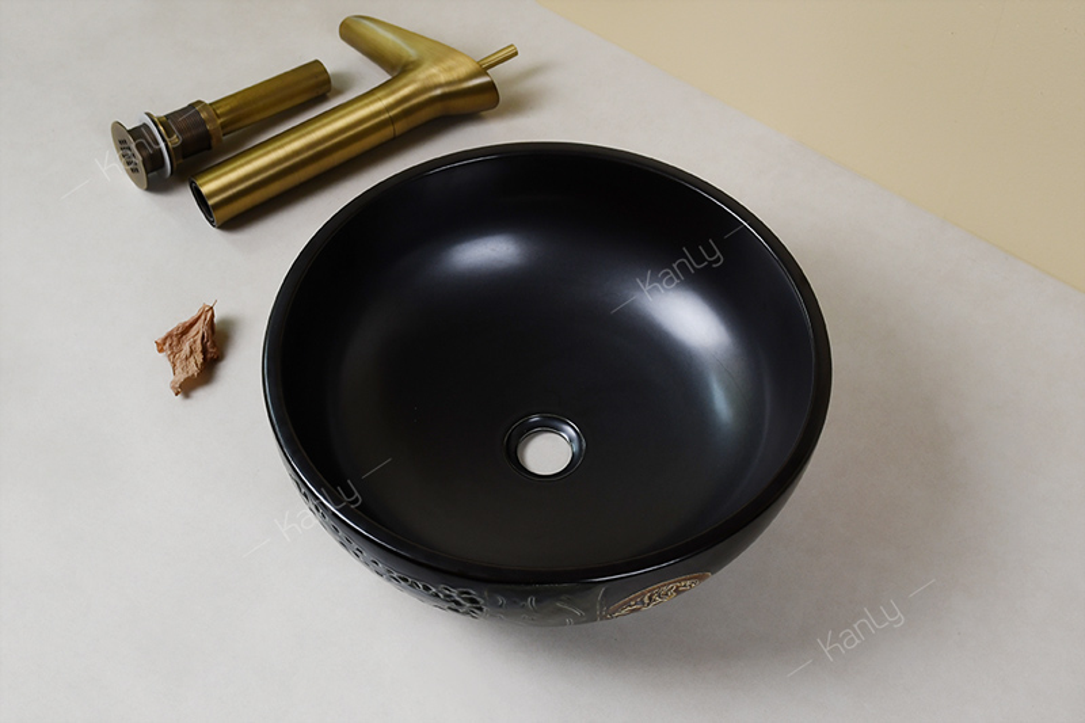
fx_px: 1296
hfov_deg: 45.4
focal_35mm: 43
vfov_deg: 31.2
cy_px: 362
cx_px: 542
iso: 400
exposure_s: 1/30
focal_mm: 29
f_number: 6.3
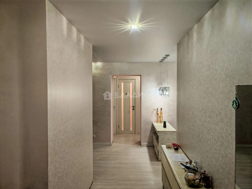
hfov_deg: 65.3
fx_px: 197
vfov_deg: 51.4
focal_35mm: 27
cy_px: 94
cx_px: 126
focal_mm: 5.52
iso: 400
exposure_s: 1/100
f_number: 1.95
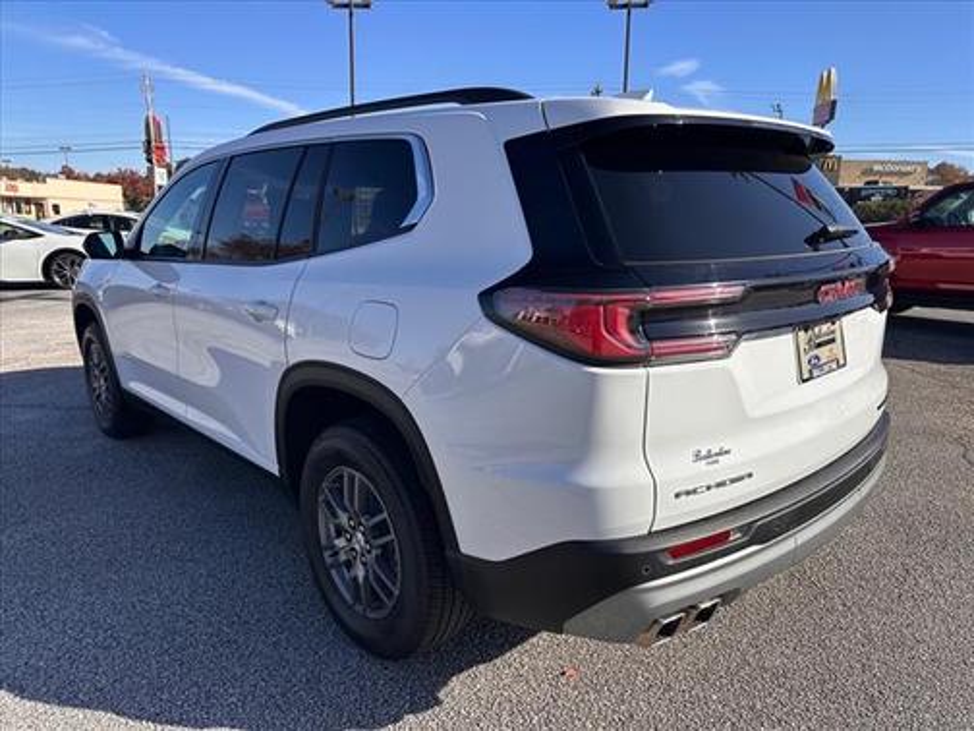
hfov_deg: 71.6
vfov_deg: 56.8
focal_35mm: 24
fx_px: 675
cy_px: 366
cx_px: 487
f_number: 1.78
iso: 80
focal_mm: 6.86
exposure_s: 1/3717
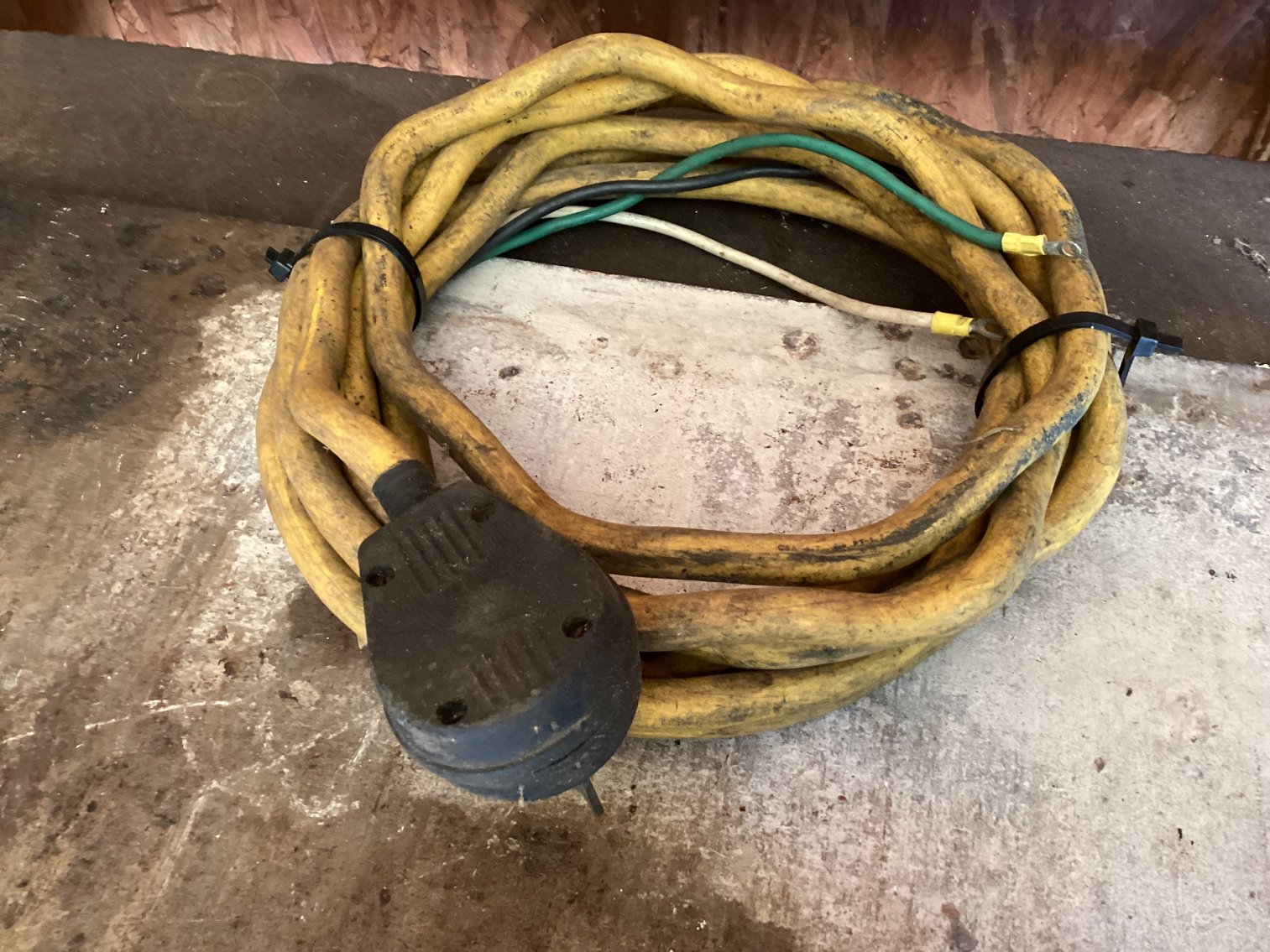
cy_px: 476
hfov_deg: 58.3
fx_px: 1137
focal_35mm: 31
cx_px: 635
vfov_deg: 45.4
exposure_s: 1/50
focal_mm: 3.3
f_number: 2.4
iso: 400
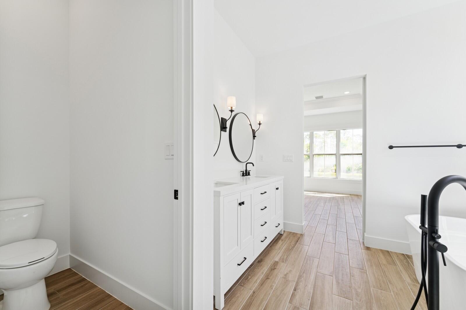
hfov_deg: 104.3
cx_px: 233
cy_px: 155
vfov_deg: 81.2
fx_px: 181
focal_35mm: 14
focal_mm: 14
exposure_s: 1/40
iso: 160
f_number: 8
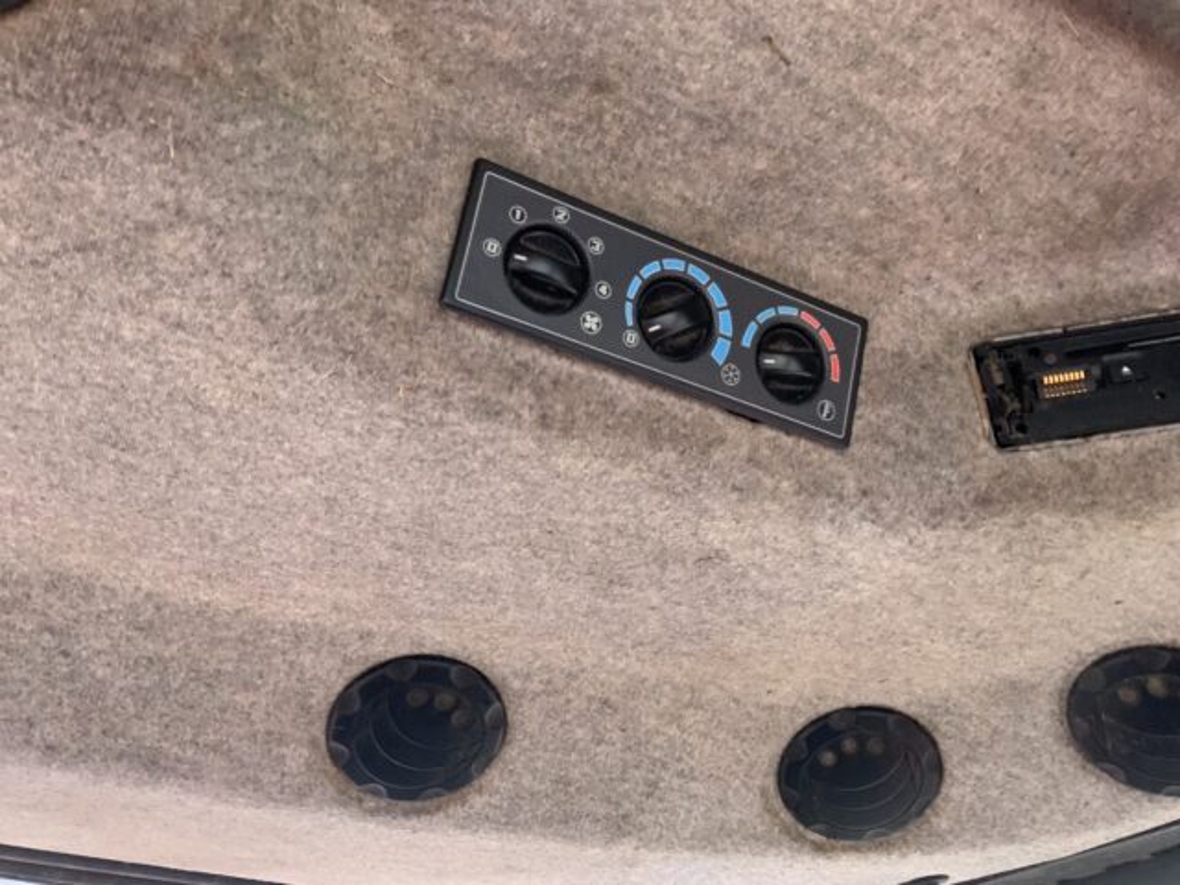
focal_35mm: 29
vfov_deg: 48.2
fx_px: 989
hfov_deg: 61.7
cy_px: 442
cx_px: 590
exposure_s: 1/60
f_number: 1.8
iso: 200
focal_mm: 3
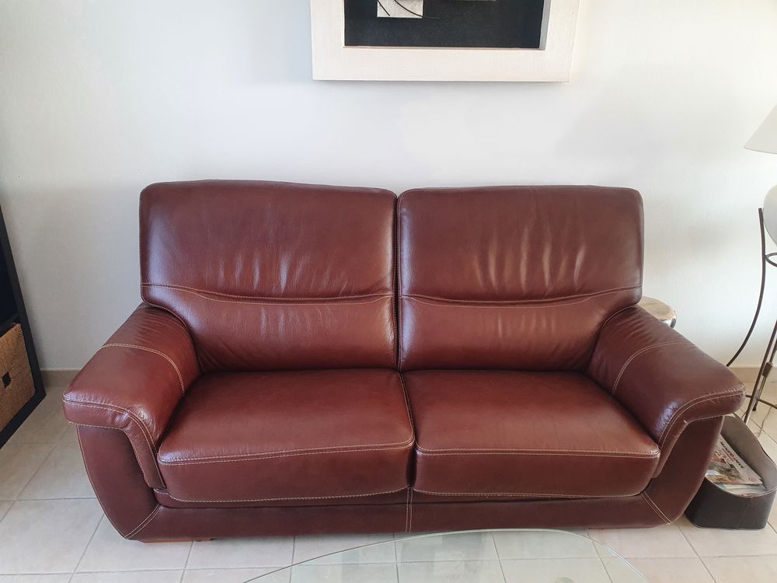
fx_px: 584
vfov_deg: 53.1
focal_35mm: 26
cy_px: 292
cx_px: 388
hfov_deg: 67.3
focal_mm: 4.32
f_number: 2.4
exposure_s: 1/50
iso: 320
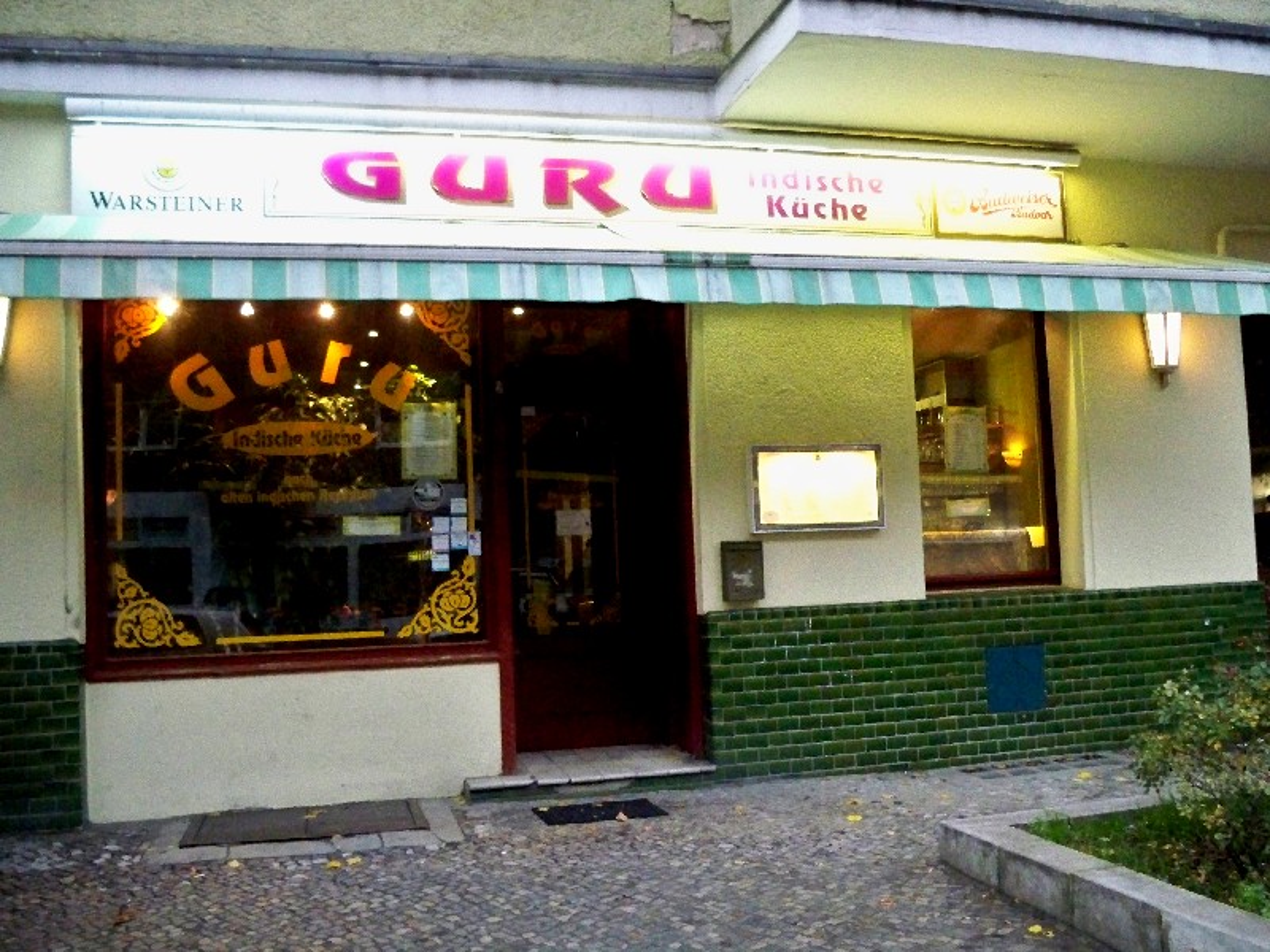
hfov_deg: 52.6
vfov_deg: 40.7
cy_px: 476
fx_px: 1284
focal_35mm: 35
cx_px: 635
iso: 1600
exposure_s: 1/60
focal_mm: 6.3
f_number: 3.1
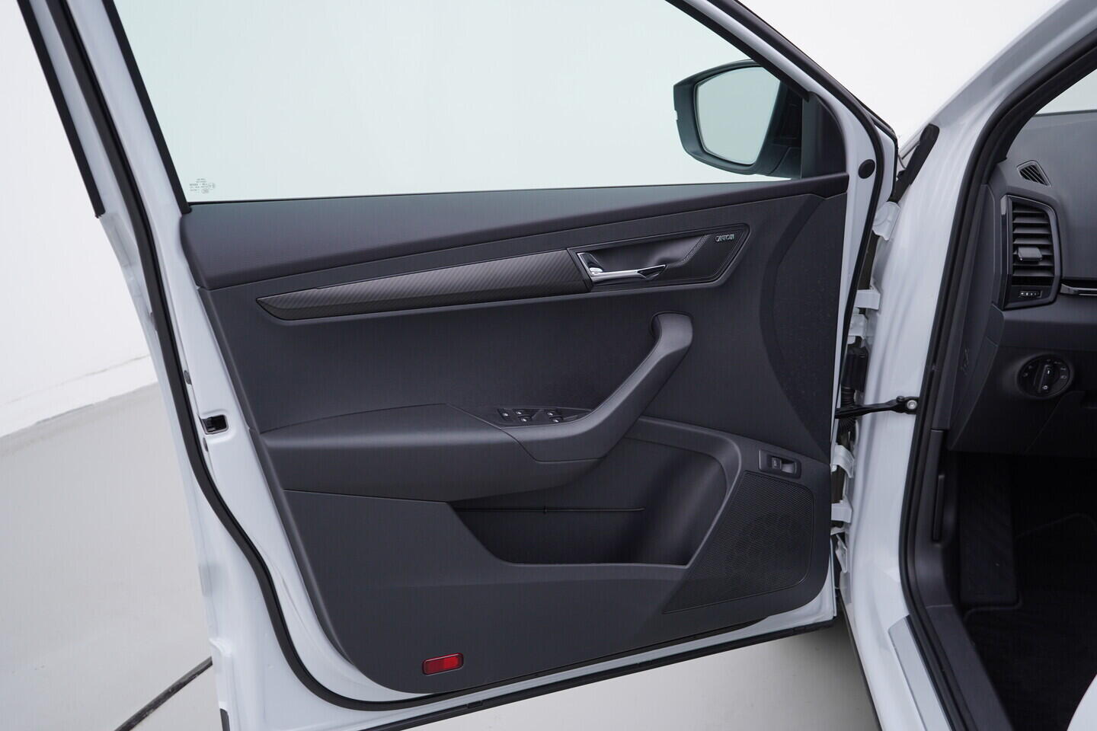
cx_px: 548
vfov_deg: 36.9
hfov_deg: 53.1
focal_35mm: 36
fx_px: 1097
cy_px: 366
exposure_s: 1/60
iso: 125
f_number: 3.5
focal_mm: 24
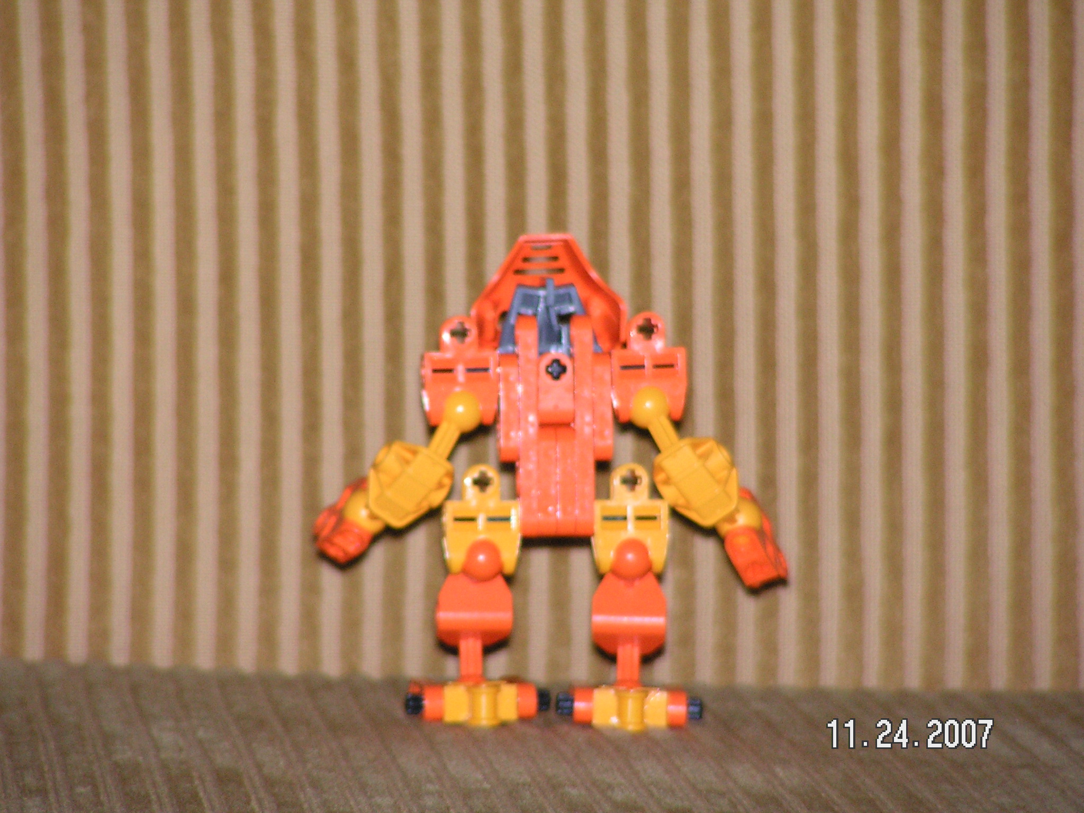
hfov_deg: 6.8
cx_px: 542
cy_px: 406
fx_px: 9081
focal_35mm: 290
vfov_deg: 5.1
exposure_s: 1/320
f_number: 3.2
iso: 200
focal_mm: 48
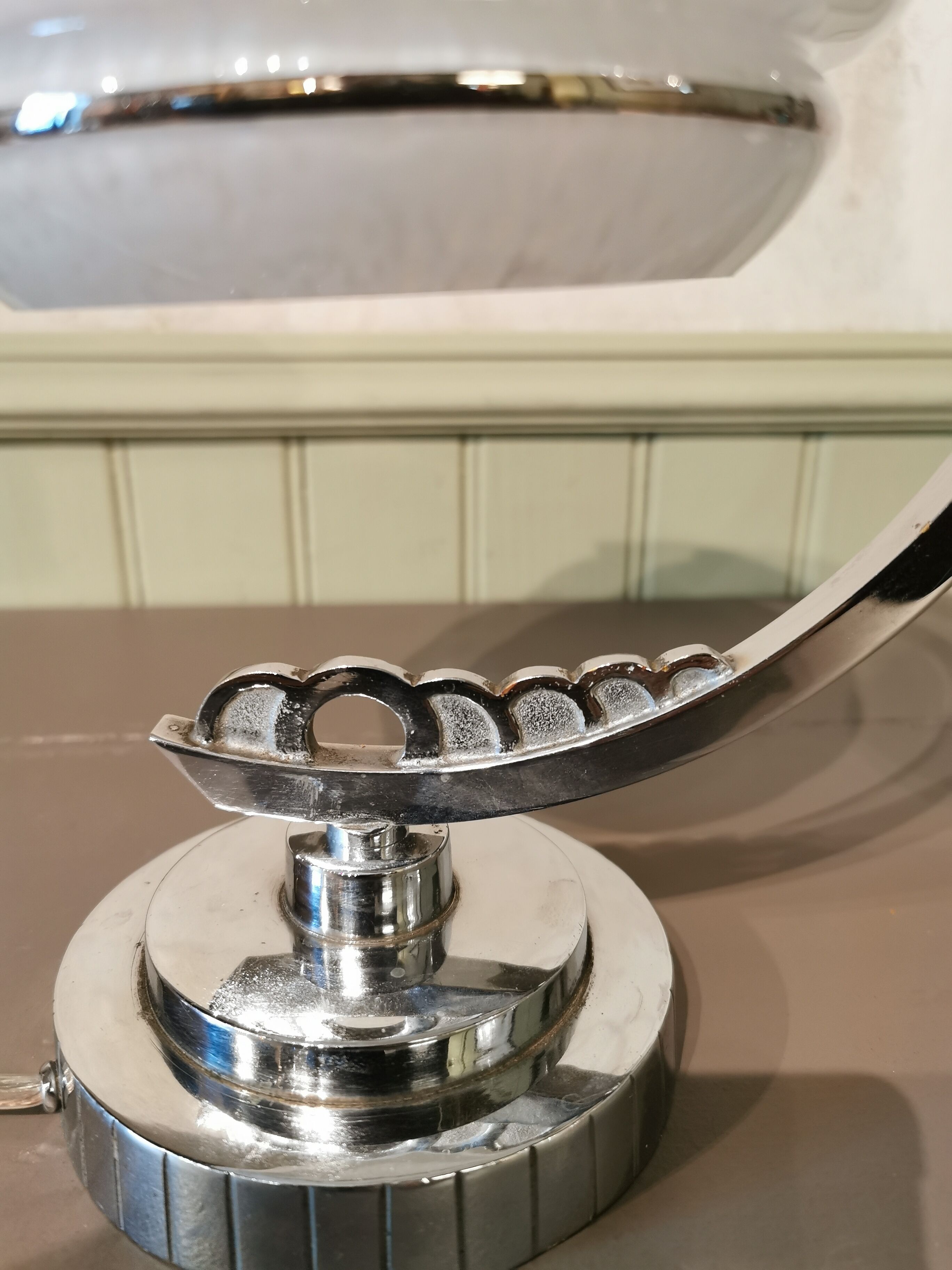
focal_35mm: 27
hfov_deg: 51.4
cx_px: 476
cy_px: 635
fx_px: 990
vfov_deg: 65.3
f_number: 1.6
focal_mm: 5.56
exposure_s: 1/50
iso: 320
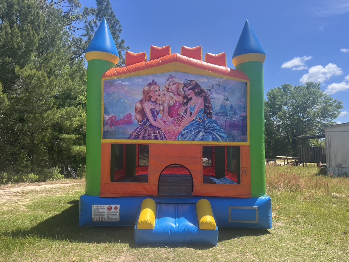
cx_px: 174
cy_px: 131
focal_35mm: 26
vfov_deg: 53.1
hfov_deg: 67.3
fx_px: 262
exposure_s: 1/1992
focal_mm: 5.1
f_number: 1.6
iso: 50
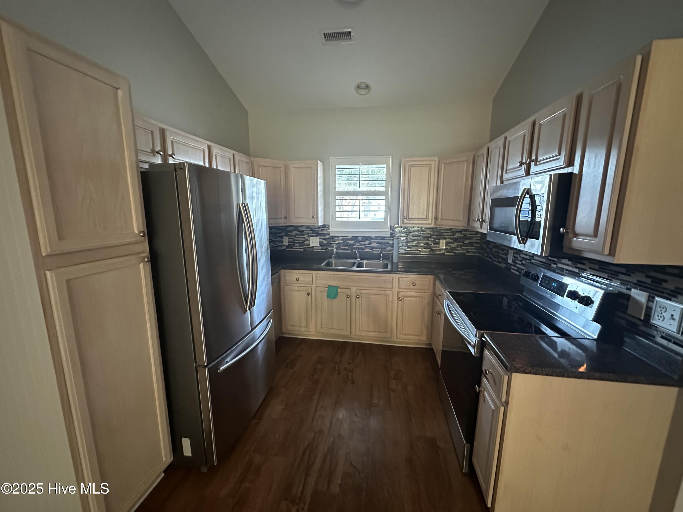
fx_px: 276
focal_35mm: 14
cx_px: 342
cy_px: 256
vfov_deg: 85.7
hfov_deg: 102.1
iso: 1250
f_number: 2.2
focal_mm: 2.22
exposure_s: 1/60
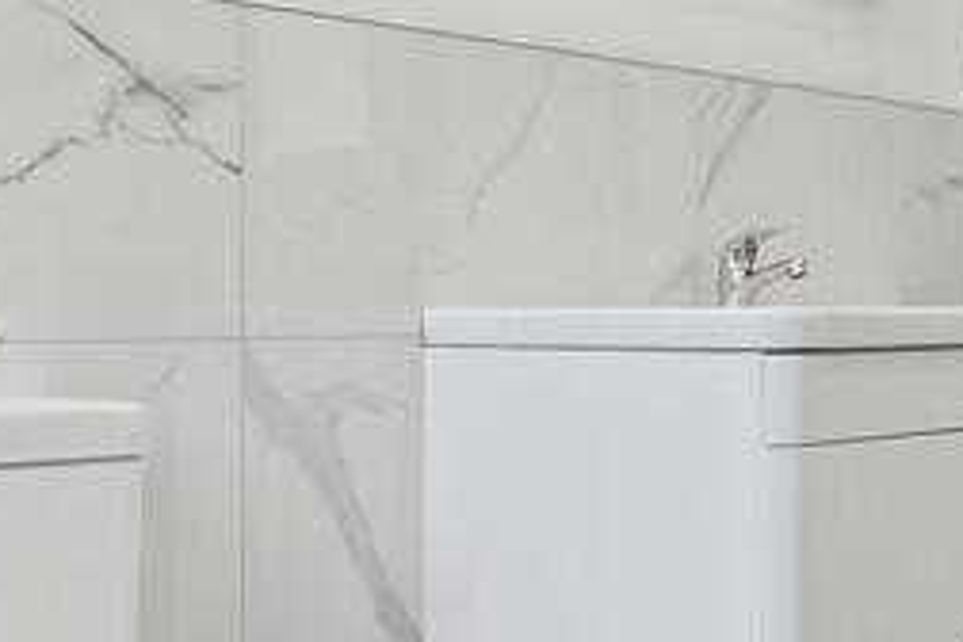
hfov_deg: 28.1
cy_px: 327
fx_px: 1793
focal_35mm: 67
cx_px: 986
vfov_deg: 20.3
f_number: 4
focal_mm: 11
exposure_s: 1/60
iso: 400
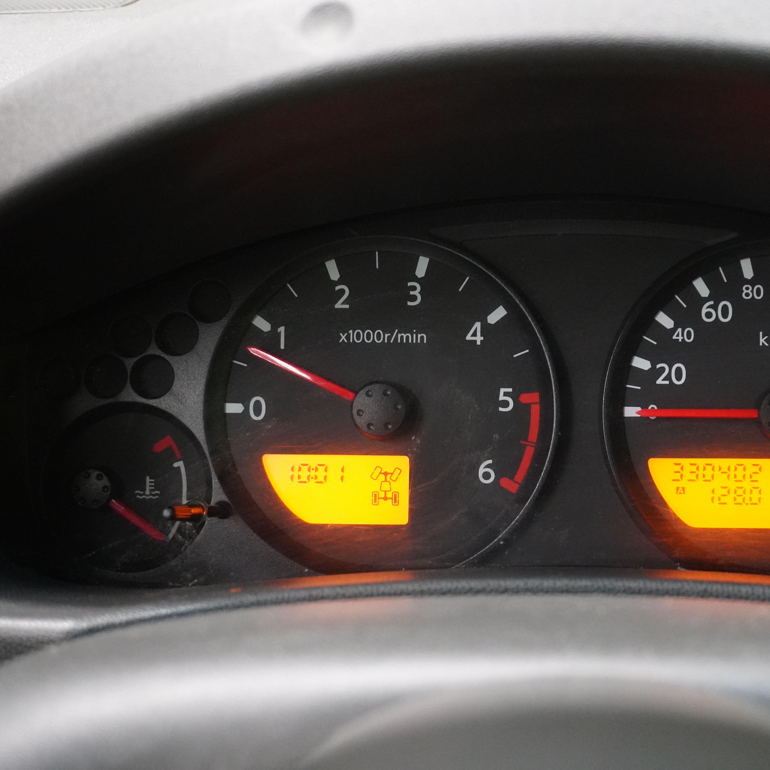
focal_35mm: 56
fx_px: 1400
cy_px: 386
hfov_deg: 30.4
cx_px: 545
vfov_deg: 30.7
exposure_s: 1/50
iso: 4000
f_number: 4.5
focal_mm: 29
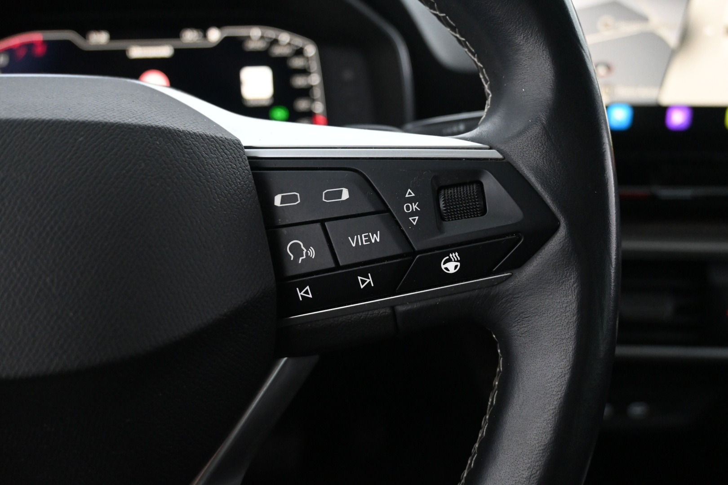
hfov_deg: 59.5
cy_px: 242
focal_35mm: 32
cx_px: 364
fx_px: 637
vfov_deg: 41.7
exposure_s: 1/30
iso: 3200
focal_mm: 21
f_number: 4
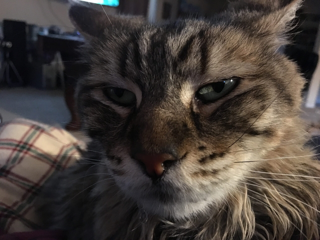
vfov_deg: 48.2
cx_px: 160
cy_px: 120
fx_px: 268
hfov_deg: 61.7
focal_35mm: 29
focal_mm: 4.15
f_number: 2.2
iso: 800
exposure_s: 1/15
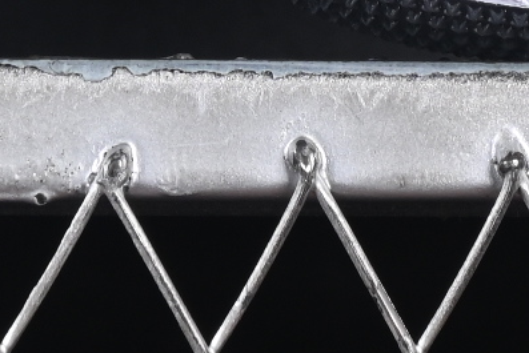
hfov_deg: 3.9
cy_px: -714
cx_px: 136
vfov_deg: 2.6
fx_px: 7732
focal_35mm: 526
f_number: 6.3
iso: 160
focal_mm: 50
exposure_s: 1/60
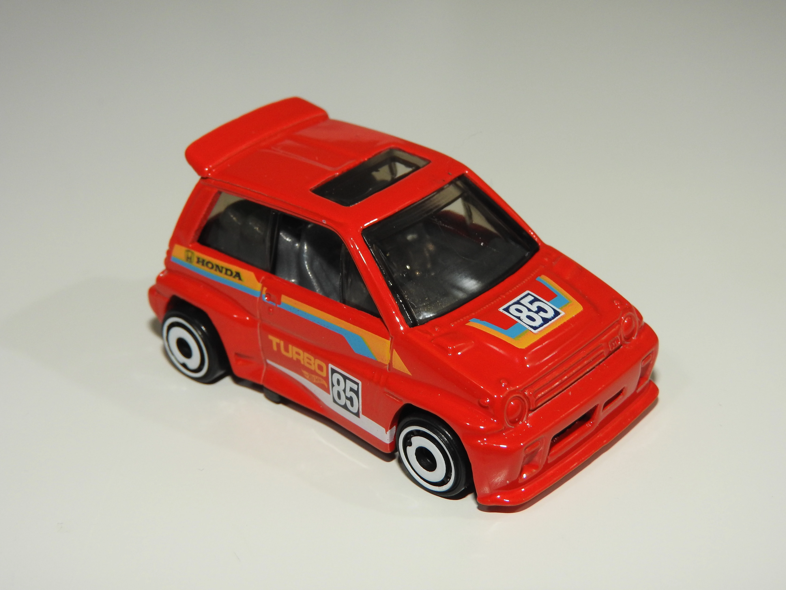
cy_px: 295
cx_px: 393
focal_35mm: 70
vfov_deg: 21.0
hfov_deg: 27.8
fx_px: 1589
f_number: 5
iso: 200
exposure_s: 1/30
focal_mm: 12.5
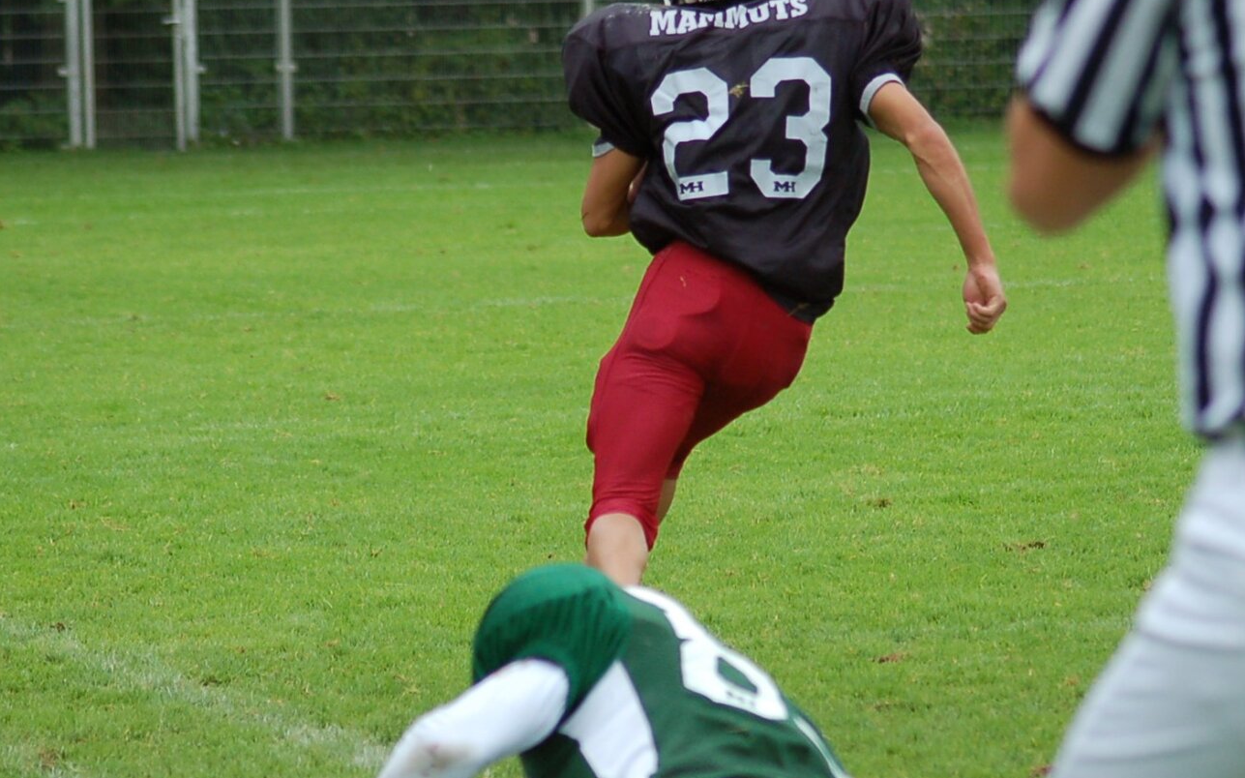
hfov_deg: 7.3
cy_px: 306
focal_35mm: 287
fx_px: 9737
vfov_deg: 4.6
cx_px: 661
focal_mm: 110
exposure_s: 1/1000
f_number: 4.2
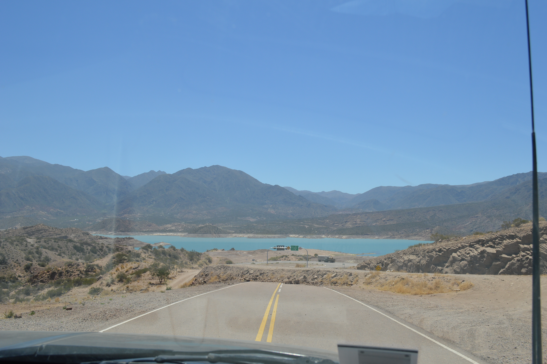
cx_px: 274
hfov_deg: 57.3
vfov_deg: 39.9
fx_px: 501
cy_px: 182
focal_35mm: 33
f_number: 8
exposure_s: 1/250
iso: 100
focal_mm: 22
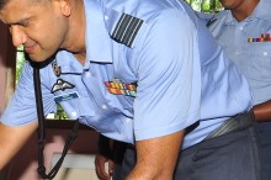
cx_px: 26
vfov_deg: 15.0
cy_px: 154
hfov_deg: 22.1
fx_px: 677
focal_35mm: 90
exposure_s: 1/160
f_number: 6.3
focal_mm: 22
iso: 320
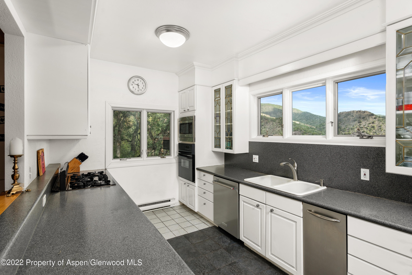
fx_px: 195
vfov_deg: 70.5
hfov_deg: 93.3
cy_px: 138
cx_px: 206
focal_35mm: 17
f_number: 7.1
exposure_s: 1/6
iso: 250
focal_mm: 17
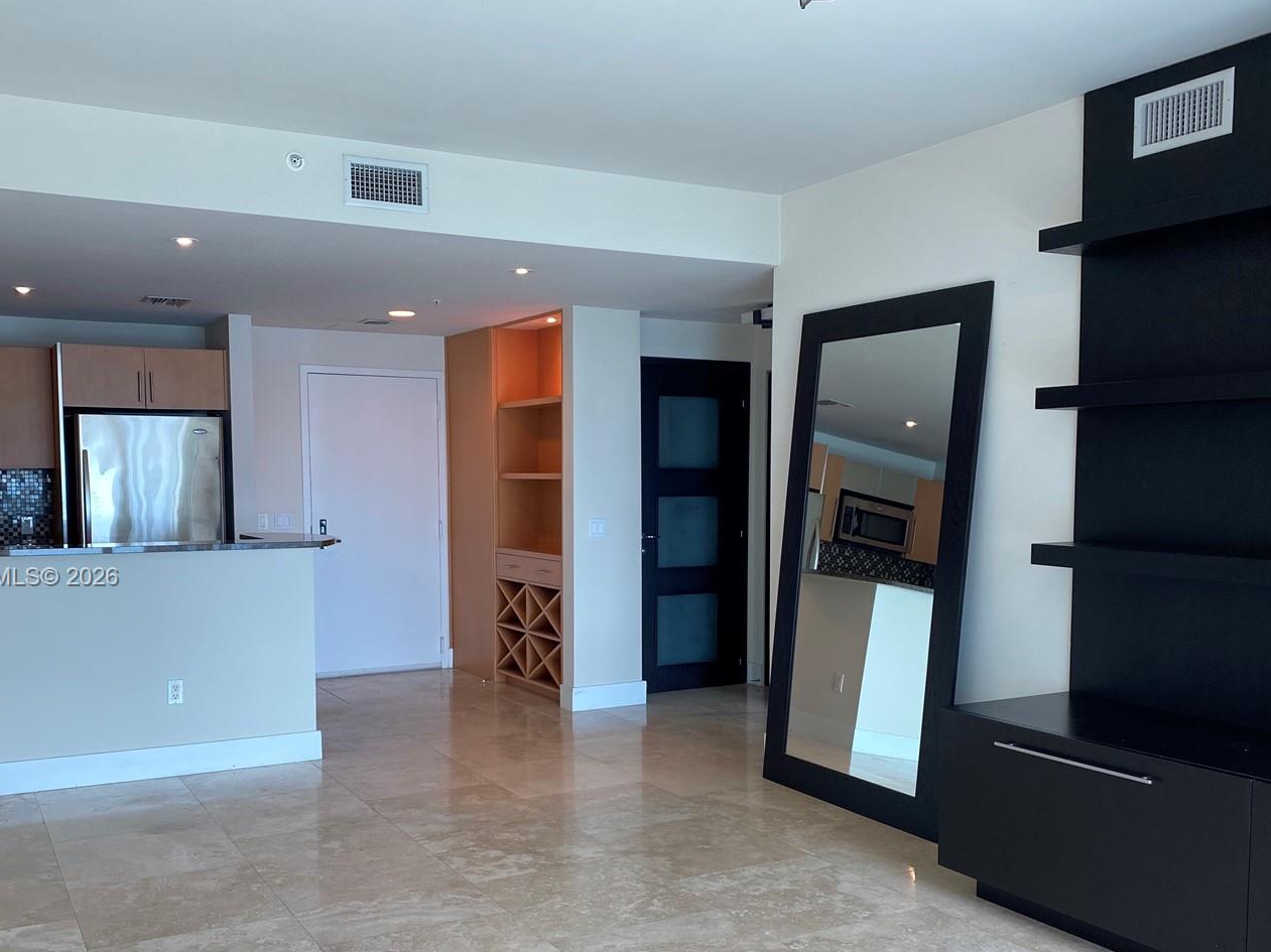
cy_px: 578
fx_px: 1211
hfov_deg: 55.4
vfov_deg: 42.7
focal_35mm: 33
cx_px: 611
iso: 80
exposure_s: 1/120
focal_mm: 4.25
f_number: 1.8
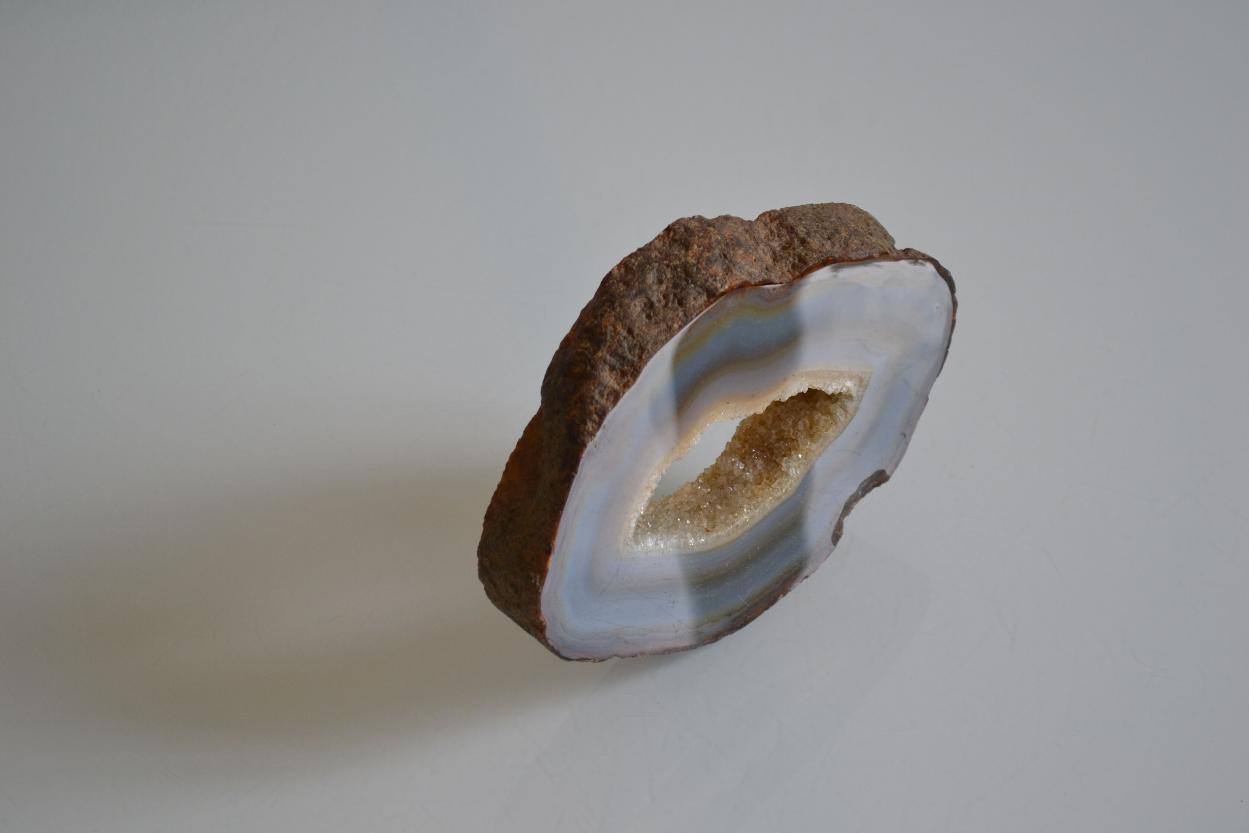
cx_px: 624
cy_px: 416
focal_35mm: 82
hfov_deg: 24.6
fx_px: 2862
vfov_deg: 16.6
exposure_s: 1/50
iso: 400
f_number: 5.6
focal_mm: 55
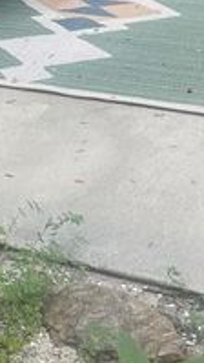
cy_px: -160
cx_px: 107
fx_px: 913
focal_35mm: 95
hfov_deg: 12.7
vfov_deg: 19.8
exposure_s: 1/785
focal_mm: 4.2
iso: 32
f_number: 1.6
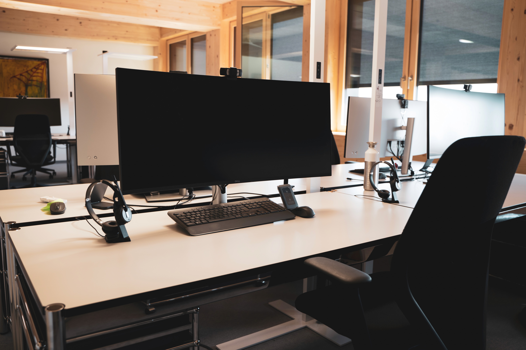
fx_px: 438
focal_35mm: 30
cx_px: 263
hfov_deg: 61.9
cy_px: 175
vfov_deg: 43.6
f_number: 4
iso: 250
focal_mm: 30
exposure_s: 1/60
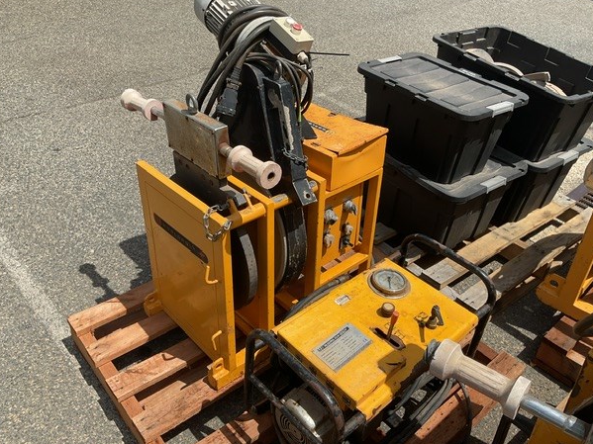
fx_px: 531
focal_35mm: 31
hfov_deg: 58.4
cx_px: 290
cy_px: 212
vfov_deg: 45.4
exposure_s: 1/2427
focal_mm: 3
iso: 16
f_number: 1.8
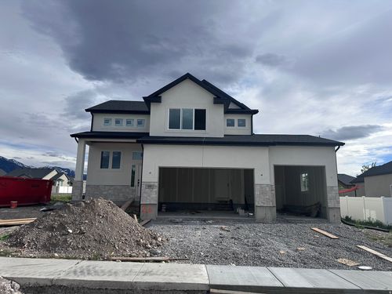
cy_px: 147
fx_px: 272
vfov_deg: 56.8
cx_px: 196
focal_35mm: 24
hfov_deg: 71.6
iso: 80
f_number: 1.78
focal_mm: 6.86
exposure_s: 1/7576
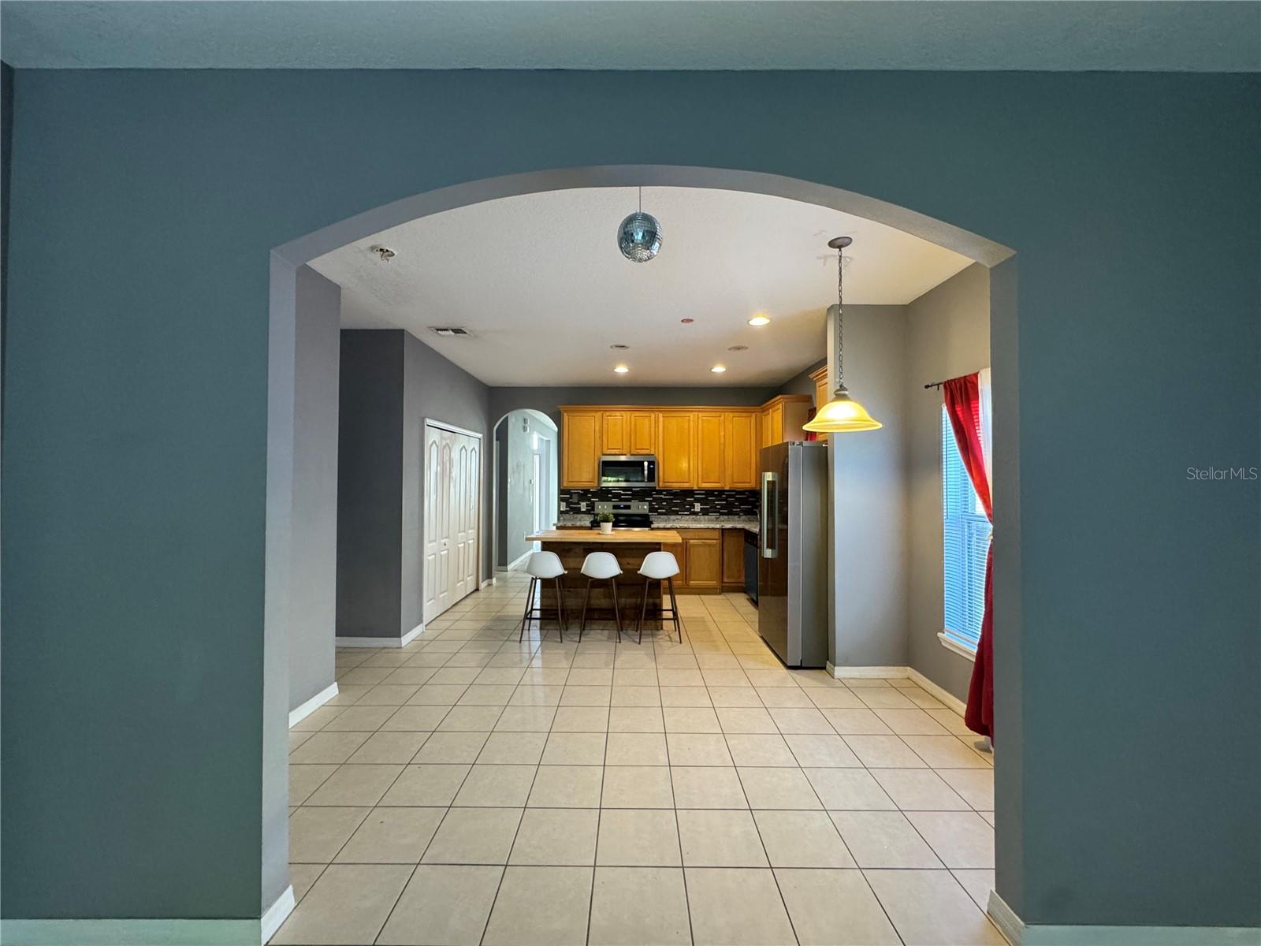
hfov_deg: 102.1
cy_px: 473
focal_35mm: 14
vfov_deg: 85.7
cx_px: 630
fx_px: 510
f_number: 2.2
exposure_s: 1/60
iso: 400
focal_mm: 2.22
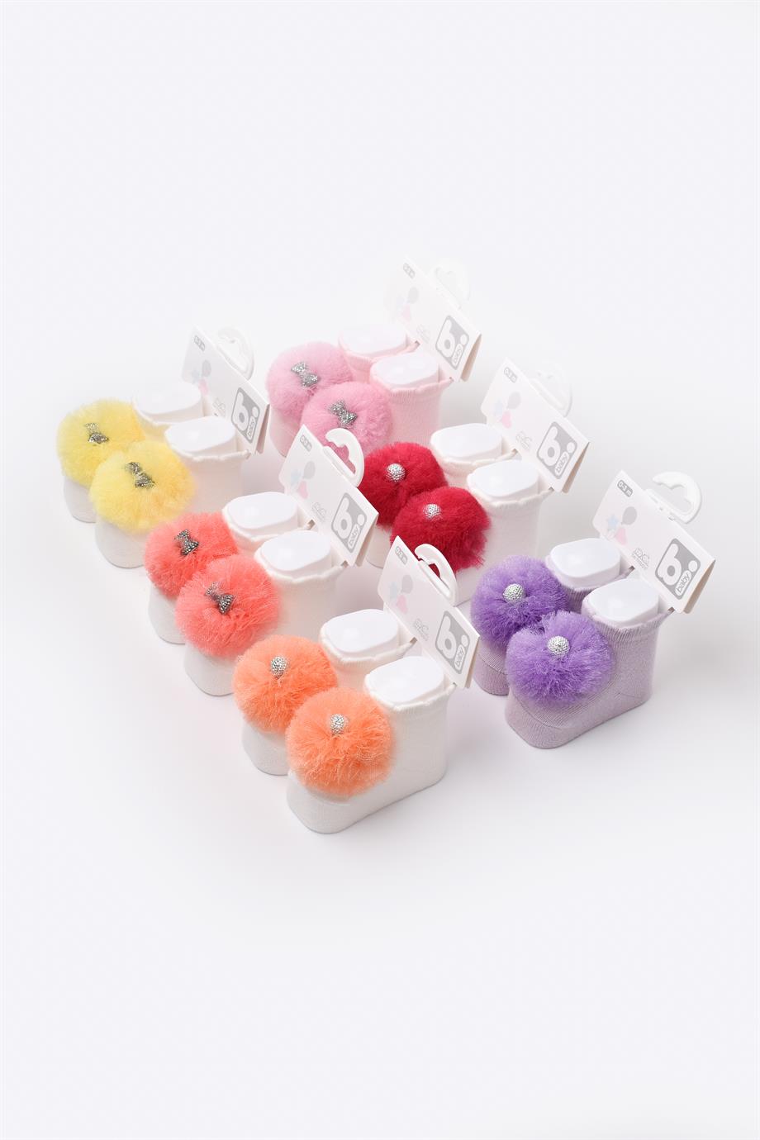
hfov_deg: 22.6
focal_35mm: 60
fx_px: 1900
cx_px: 380
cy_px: 570
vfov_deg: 33.4
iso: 100
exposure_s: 1/125
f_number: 11
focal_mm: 40
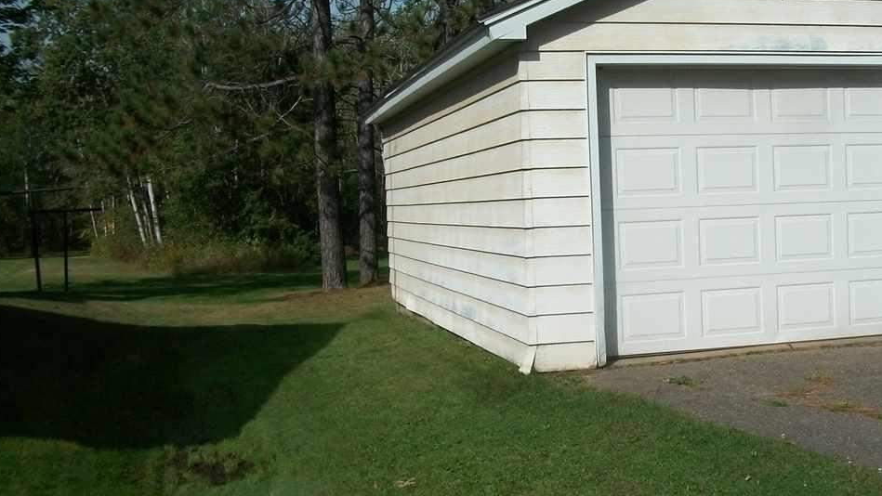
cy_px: 303
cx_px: 581
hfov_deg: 43.2
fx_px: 1099
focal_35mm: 47
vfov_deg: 25.4
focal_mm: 5.7
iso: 80
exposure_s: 1/800
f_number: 5.5
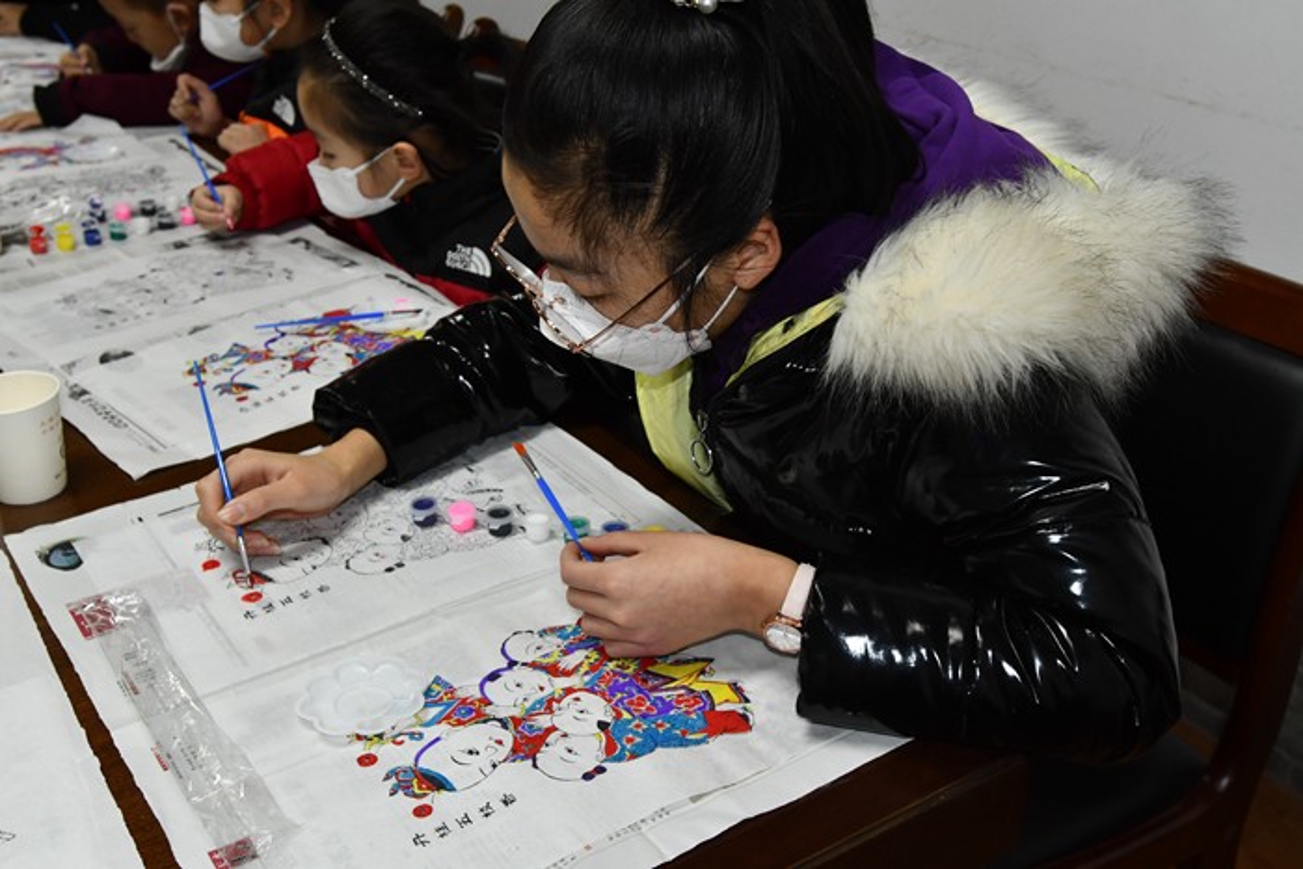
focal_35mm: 37
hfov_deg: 51.9
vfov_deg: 36.0
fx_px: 1339
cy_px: 434
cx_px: 652
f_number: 5.6
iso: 1600
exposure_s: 1/200
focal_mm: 25
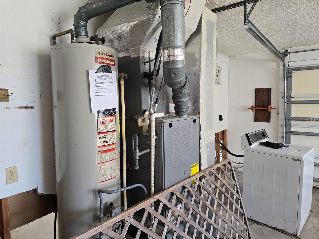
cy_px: 120
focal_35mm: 23
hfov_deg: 73.9
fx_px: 212
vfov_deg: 58.9
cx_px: 160
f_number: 1.7
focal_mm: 6.3
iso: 320
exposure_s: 1/120
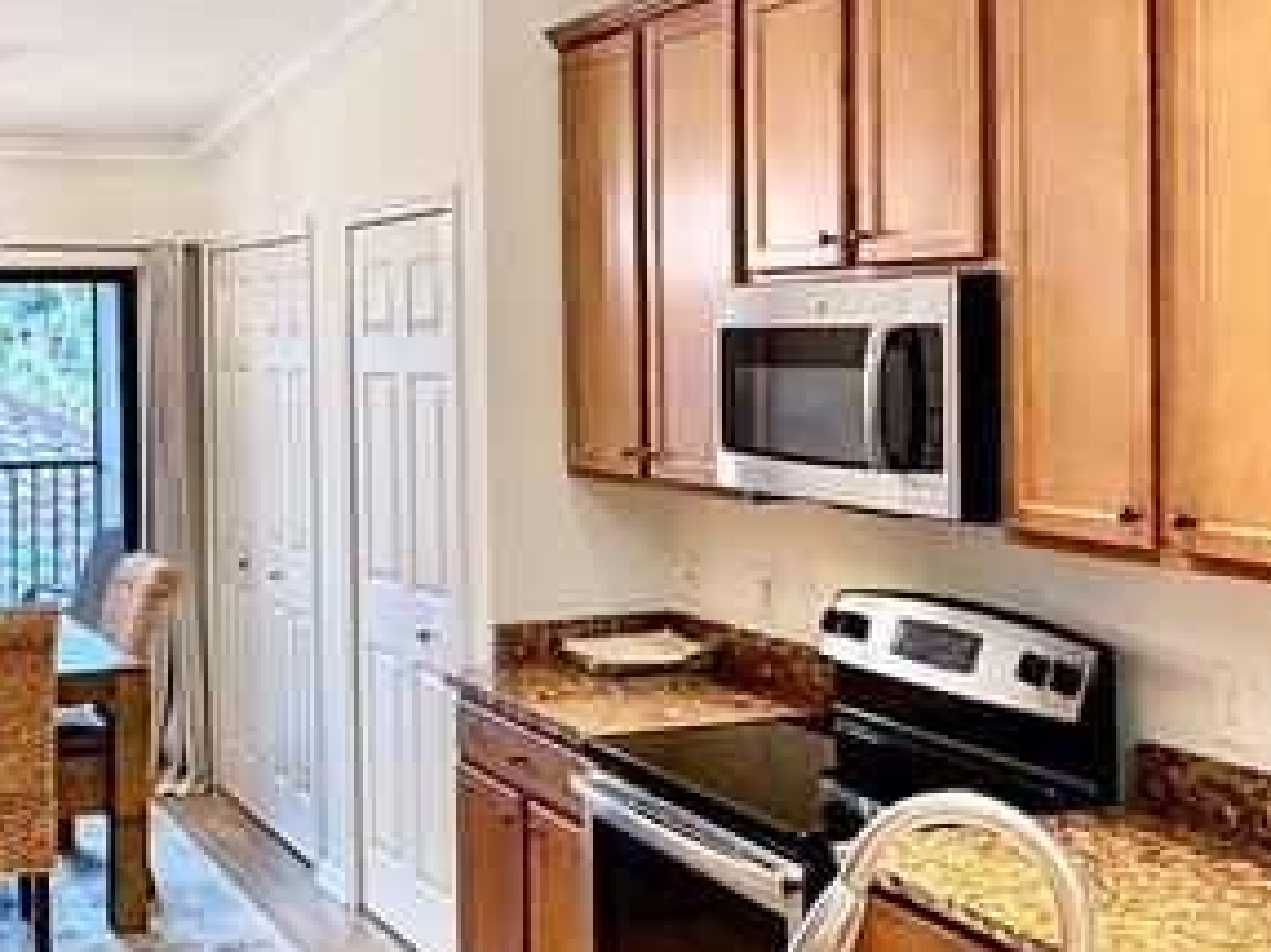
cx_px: 416
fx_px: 1835
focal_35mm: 50
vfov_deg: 28.9
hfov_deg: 37.8
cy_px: 337
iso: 250
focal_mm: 2.22
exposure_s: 1/60
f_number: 2.2
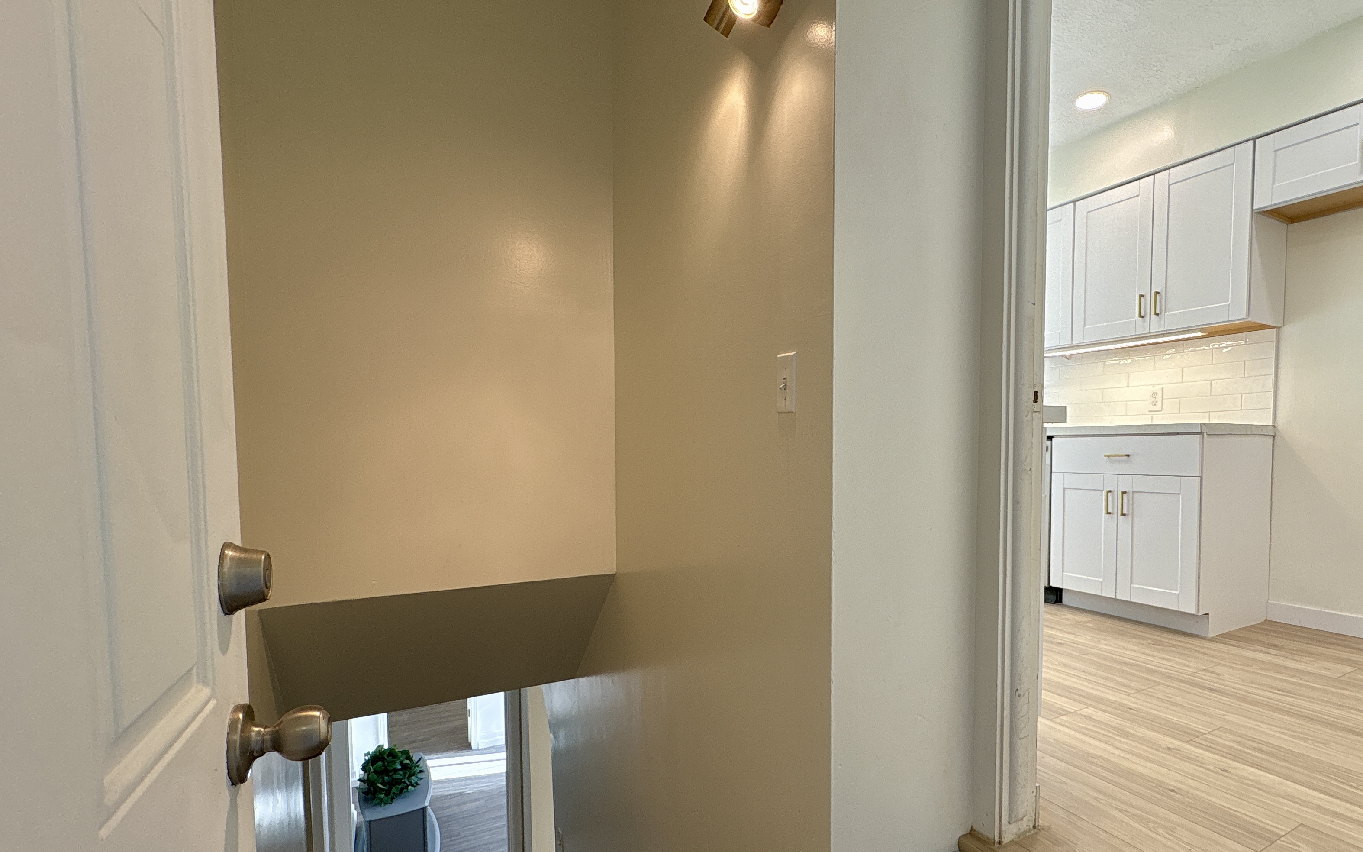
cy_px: 487
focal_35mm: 19
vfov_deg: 61.9
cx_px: 846
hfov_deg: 86.4
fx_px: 706
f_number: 2.2
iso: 80
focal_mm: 2.22
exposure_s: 1/120
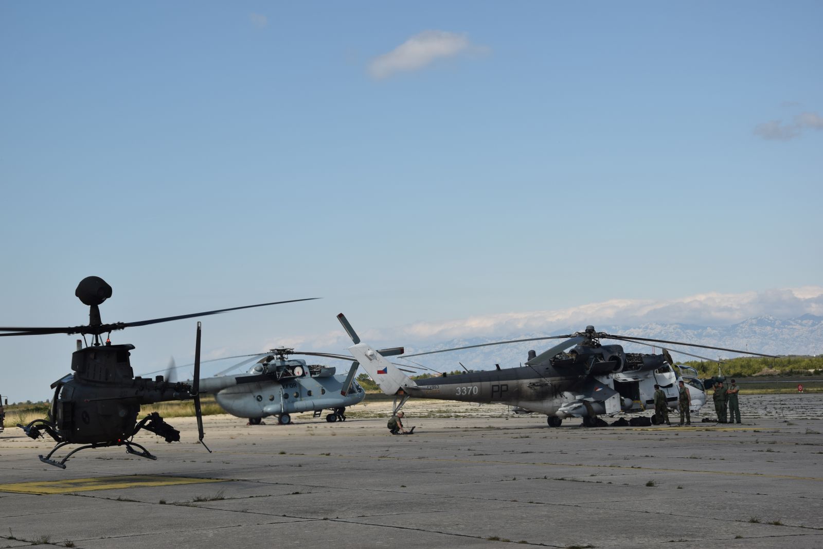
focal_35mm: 75
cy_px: 274
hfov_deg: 27.0
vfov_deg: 18.2
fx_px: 1715
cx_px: 412
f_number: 9
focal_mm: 50
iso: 100
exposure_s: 1/320
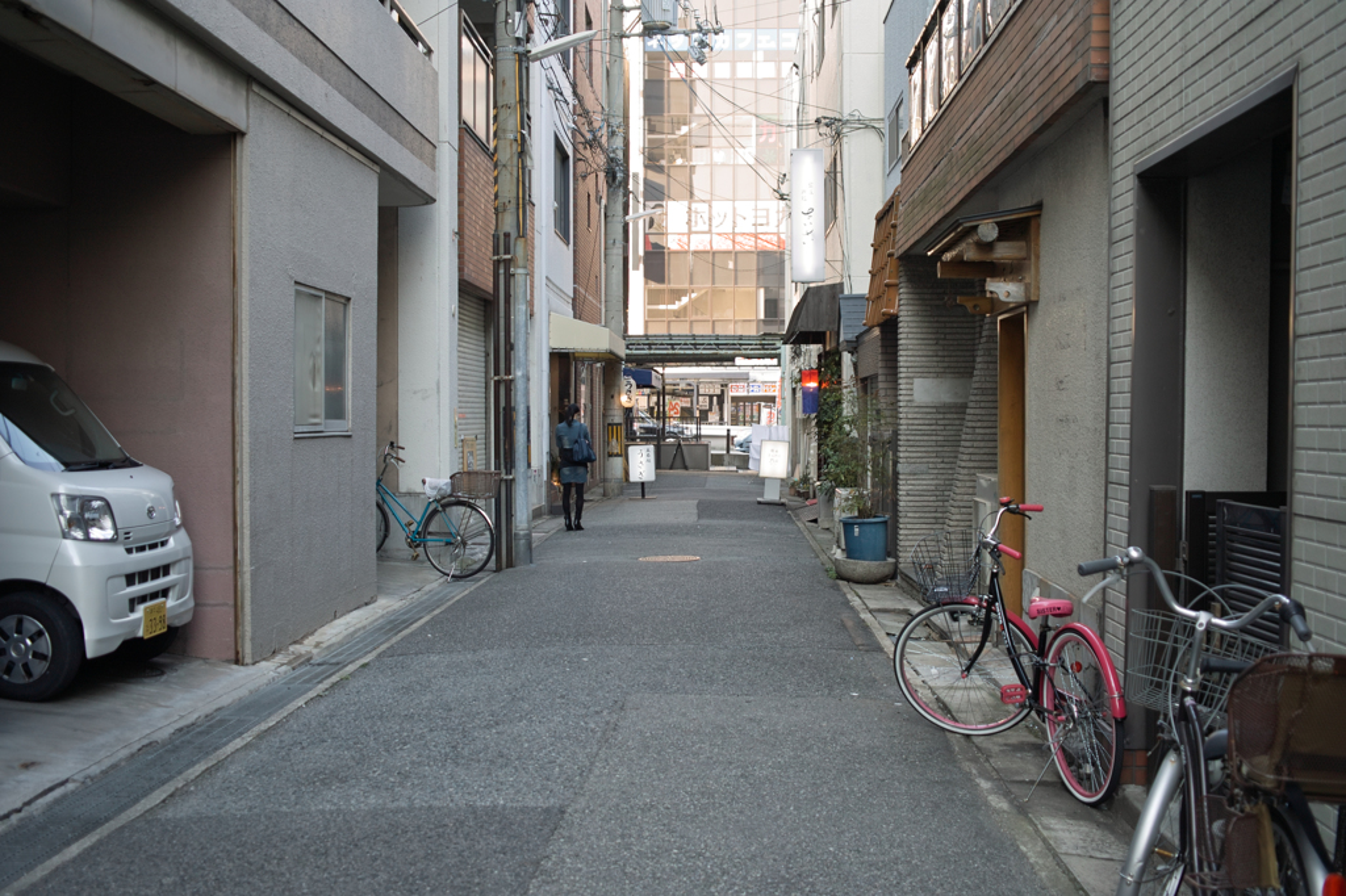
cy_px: 448
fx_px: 1532
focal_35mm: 41
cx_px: 673
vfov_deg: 32.6
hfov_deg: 47.4
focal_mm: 24.2
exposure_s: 1/50
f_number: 2.8
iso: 100
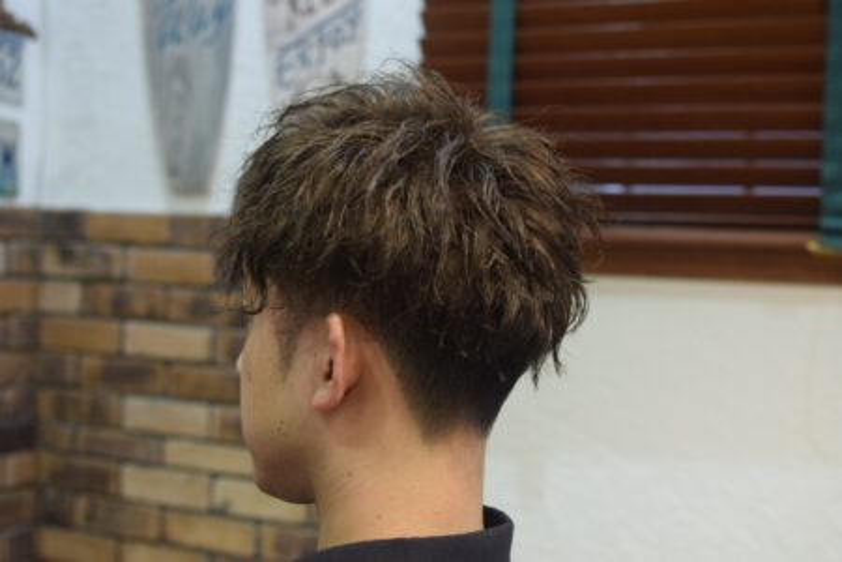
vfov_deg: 25.8
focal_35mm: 52
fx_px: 1228
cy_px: 281
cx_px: 421
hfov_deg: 37.9
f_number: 2.8
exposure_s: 1/60
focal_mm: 35
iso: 1000
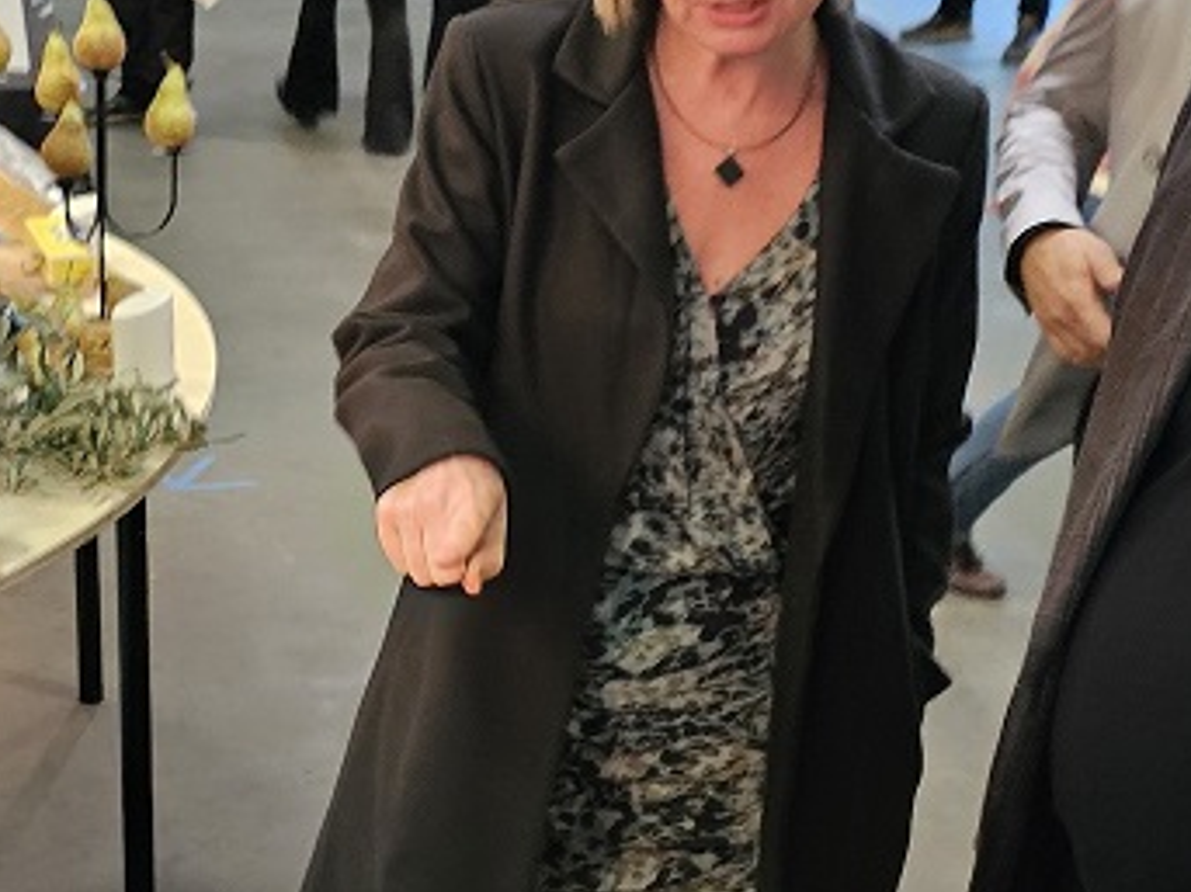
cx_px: 309
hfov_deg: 28.6
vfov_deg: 21.9
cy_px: 430
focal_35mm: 67
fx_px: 2304
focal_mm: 6.3
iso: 800
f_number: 1.7
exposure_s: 1/100
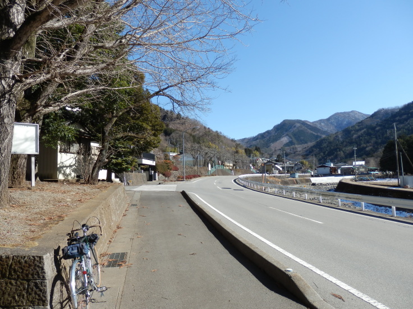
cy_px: 154
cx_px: 206
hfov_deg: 69.4
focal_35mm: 25
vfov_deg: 54.9
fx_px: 298
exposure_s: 1/800
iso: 80
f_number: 3
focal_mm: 4.5
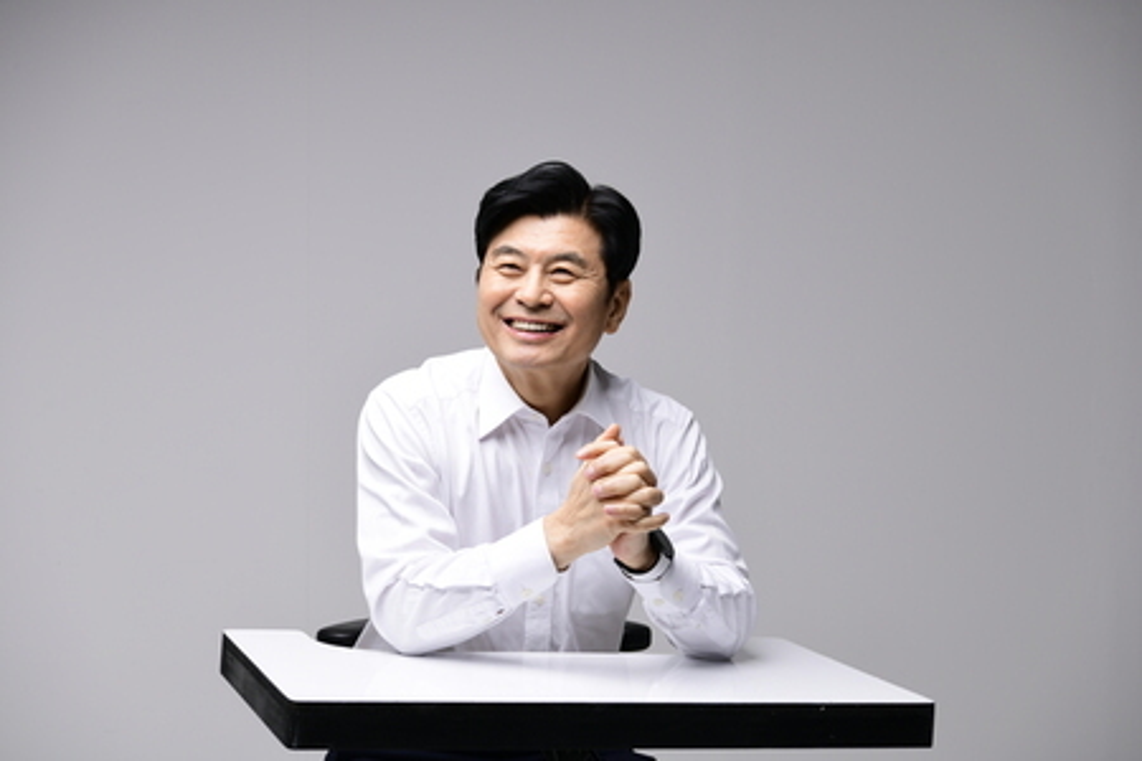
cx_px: 571
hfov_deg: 28.8
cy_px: 380
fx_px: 2220
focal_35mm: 70
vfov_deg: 19.5
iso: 125
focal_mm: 70
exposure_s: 1/100
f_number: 8
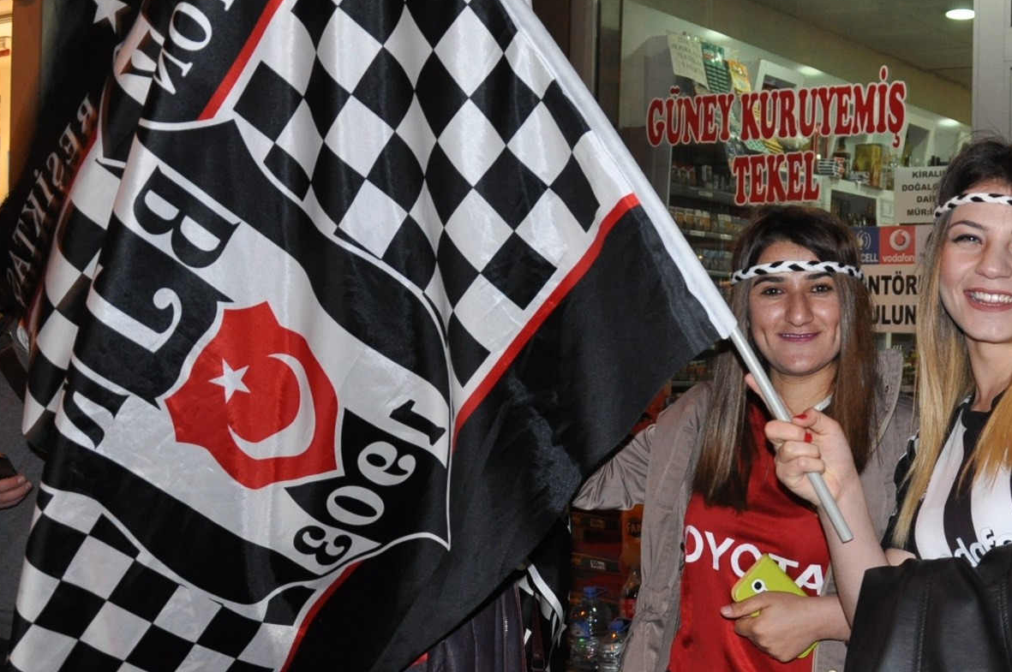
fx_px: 1376
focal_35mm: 49
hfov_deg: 39.2
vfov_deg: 27.4
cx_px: 775
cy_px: 384
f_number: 3.5
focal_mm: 18
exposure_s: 1/60
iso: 800
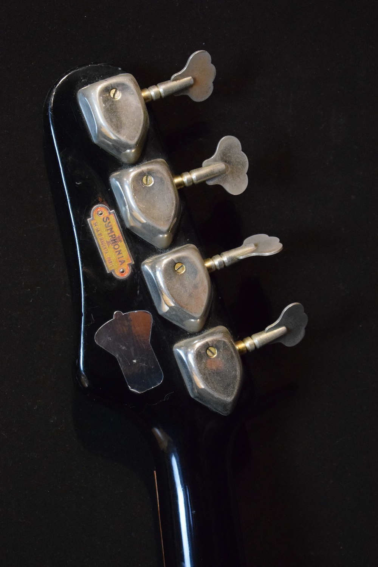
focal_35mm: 82
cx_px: 189
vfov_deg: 24.6
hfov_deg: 16.6
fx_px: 1299
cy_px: 284
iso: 6400
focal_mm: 55
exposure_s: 1/50
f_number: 5.6
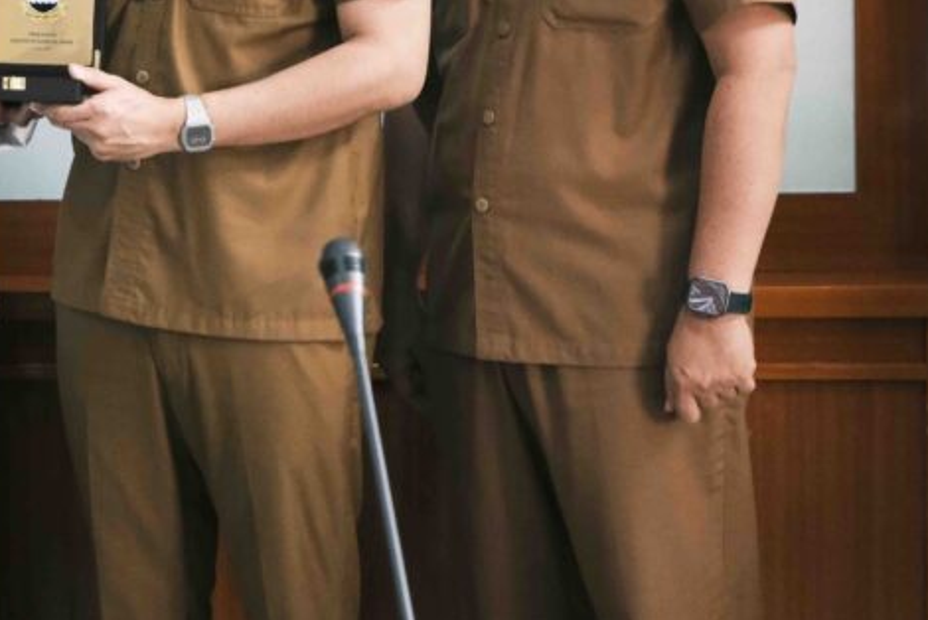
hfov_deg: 17.9
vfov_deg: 12.3
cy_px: 39
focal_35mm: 111
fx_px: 2863
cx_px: -22
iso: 6400
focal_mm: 34.3
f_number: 5
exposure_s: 1/100
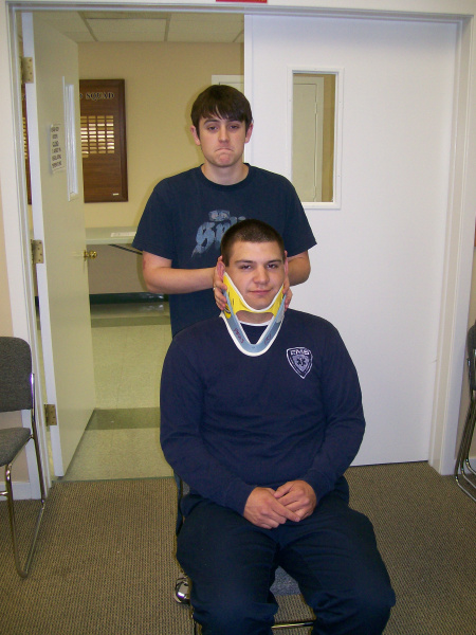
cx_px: 238
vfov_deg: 51.4
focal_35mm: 36
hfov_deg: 39.7
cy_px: 318
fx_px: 660
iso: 140
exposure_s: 1/64
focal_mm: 6
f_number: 2.7
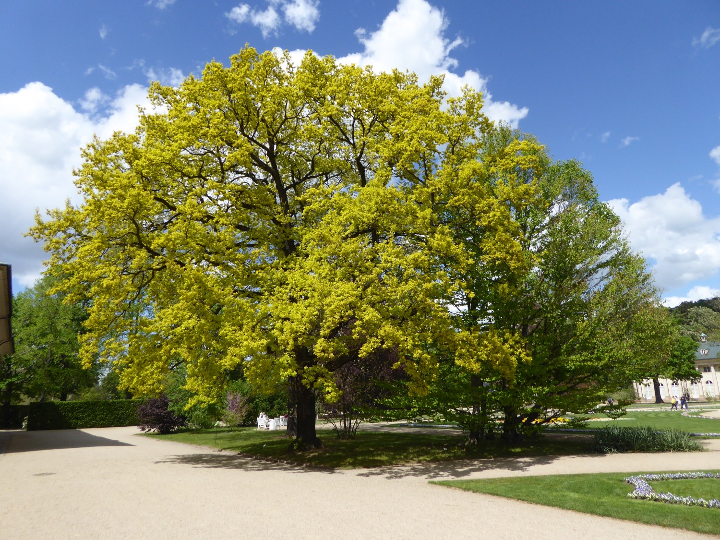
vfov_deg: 56.8
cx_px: 360
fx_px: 499
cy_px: 270
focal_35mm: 24
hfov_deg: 71.6
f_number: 3.3
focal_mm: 4.3
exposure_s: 1/1300
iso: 100
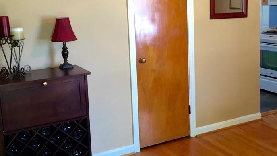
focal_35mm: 47
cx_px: 185
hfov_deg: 43.1
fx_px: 345
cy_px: 51
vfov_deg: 25.3
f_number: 2.2
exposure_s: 1/30
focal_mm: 4.15
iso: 80
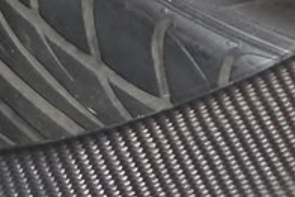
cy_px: 323
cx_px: 21
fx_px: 1689
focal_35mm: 206
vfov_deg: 6.6
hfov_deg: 9.9
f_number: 3.1
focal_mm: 6.3
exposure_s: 1/60
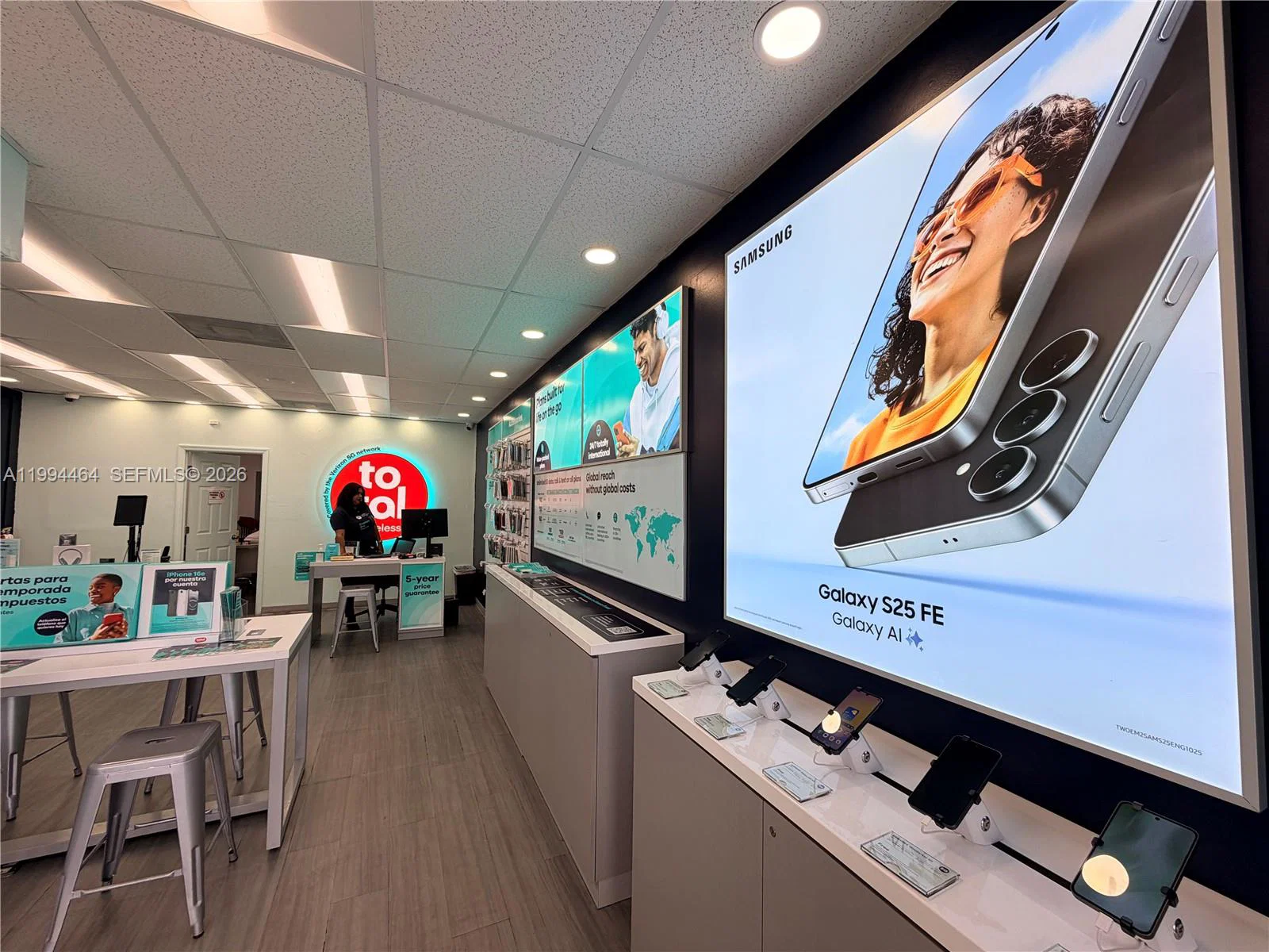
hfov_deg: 102.1
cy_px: 476
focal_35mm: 14
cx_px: 634
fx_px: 513
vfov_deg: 85.7
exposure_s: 1/120
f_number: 2.2
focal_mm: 2.22
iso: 25
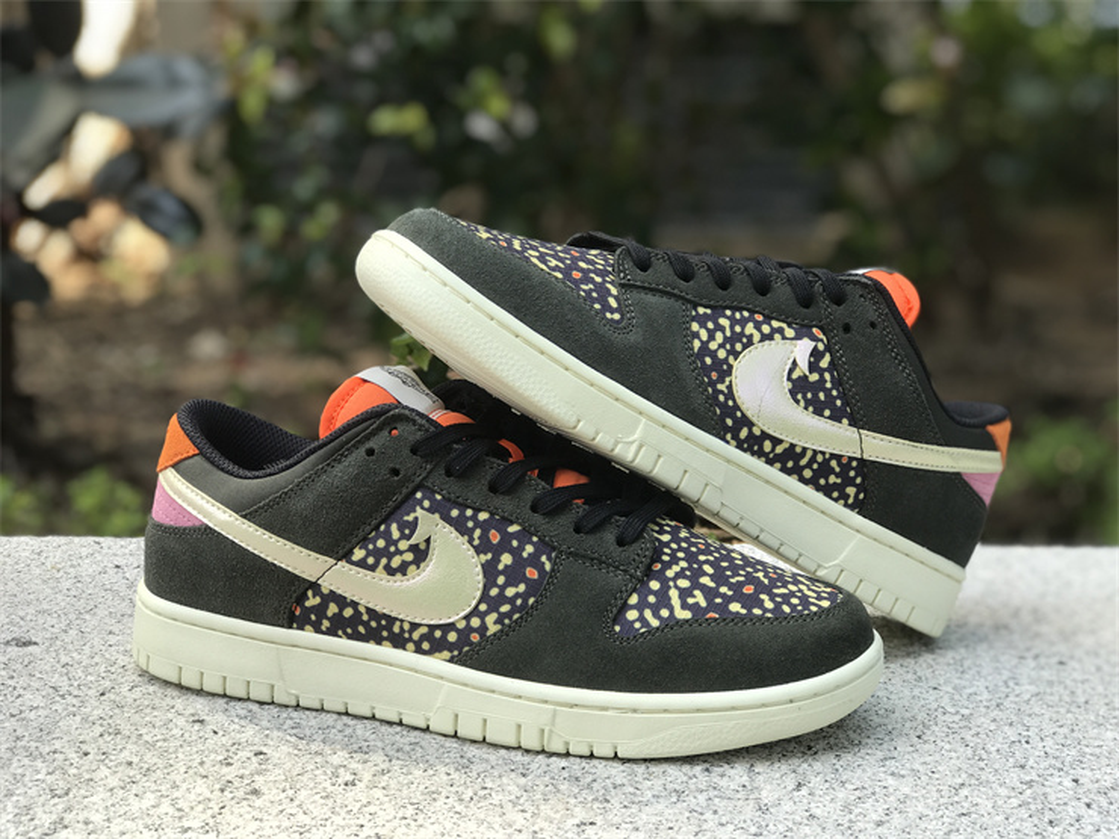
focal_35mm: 57
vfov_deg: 25.7
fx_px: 1843
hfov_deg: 33.8
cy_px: 420
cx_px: 560
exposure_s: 1/146
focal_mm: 6.6
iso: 20
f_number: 2.8
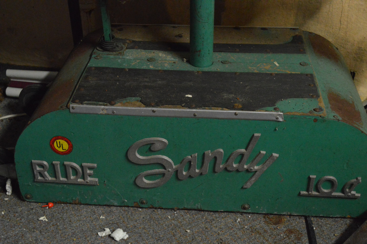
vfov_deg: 26.4
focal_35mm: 51
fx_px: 519
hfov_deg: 38.9
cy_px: 122
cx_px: 184
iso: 6400
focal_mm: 34
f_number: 5.6
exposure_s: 1/40
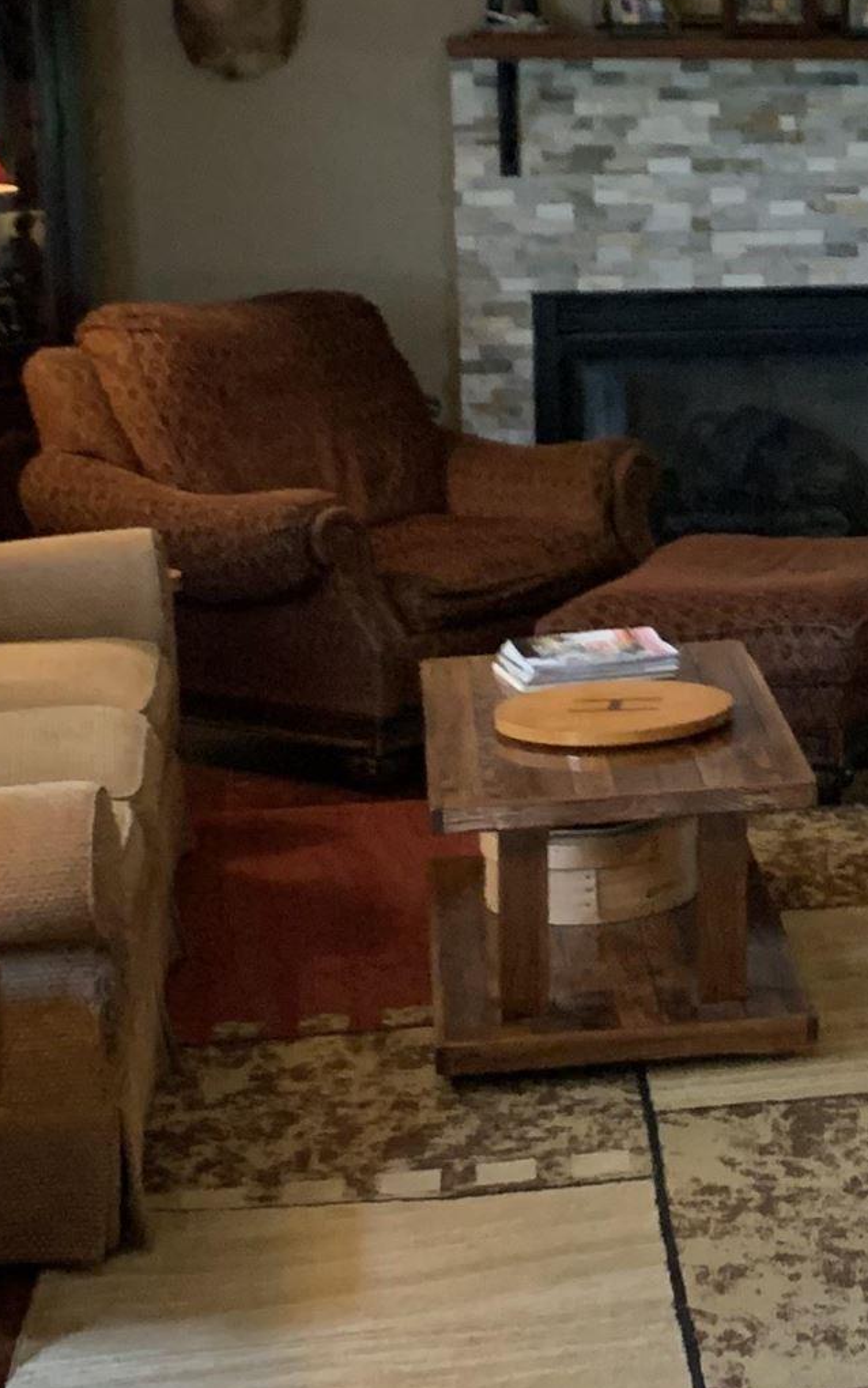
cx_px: 1204
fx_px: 3140
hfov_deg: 14.9
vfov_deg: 24.7
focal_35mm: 83
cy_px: 404
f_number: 1.8
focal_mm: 4.25
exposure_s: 1/40
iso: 400
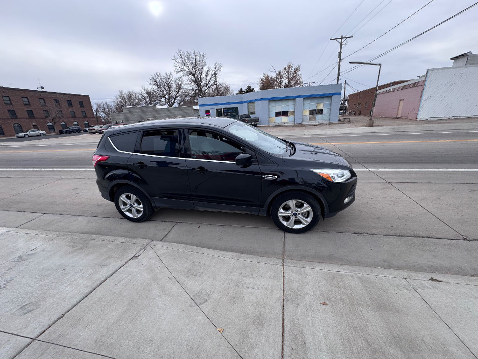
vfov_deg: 85.7
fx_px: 193
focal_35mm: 14
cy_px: 180
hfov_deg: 102.1
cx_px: 239
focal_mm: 2.22
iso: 40
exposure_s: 1/373
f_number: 2.2
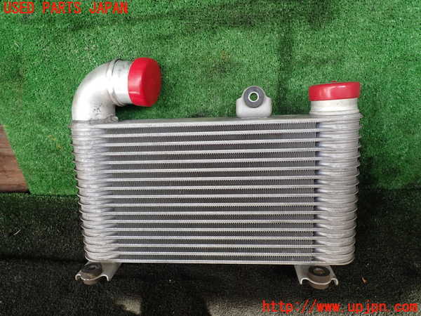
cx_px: 210
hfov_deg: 69.4
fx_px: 304
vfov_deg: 54.9
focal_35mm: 25
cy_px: 158
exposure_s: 1/80
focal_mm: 4.5
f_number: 2.8
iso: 100
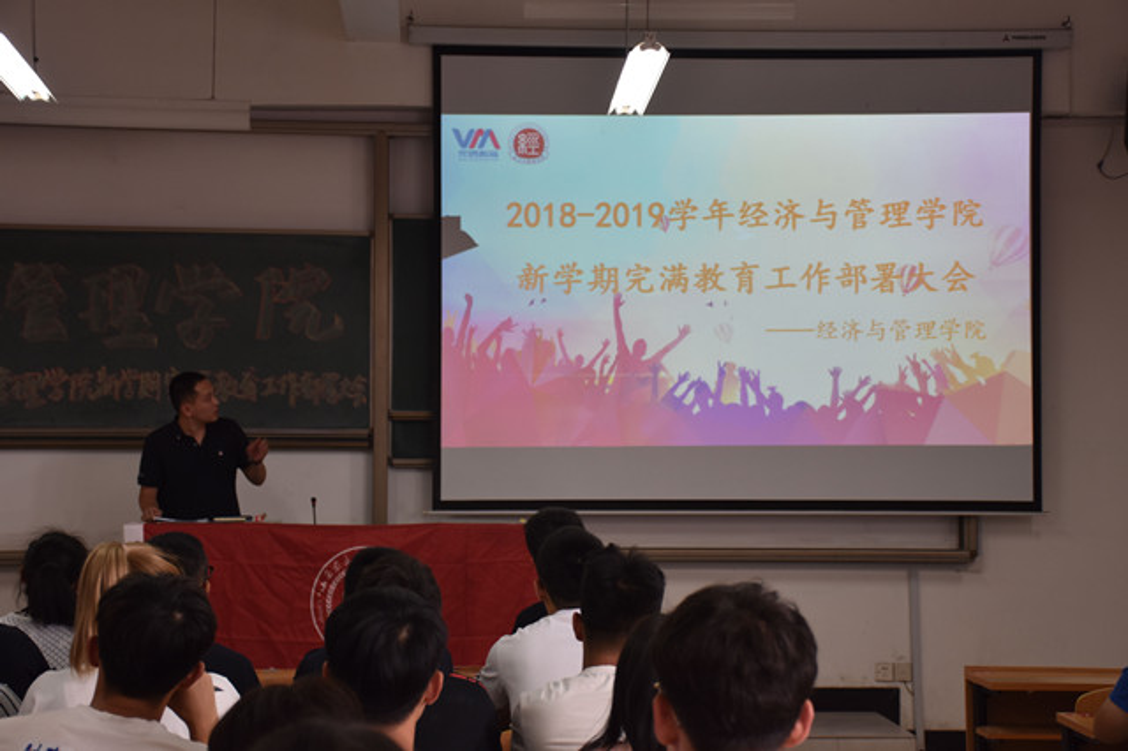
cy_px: 376
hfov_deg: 31.9
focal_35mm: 63
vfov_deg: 21.5
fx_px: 1973
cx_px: 564
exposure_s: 1/60
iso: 400
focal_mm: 42
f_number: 4.5
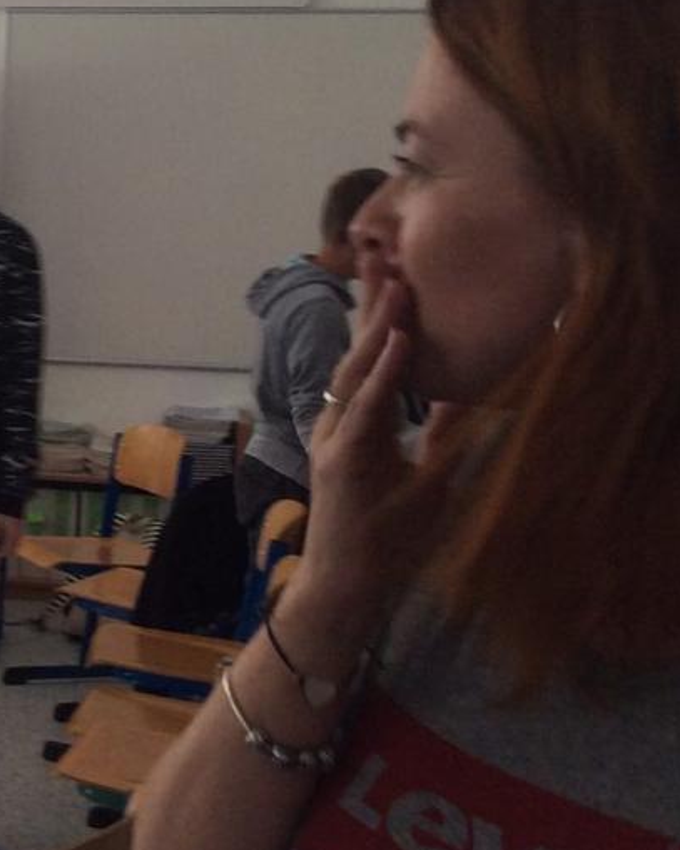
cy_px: 333
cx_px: -307
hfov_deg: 17.1
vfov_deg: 23.2
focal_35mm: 82
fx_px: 2063
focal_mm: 3.3
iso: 32
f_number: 2.4
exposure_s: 1/33
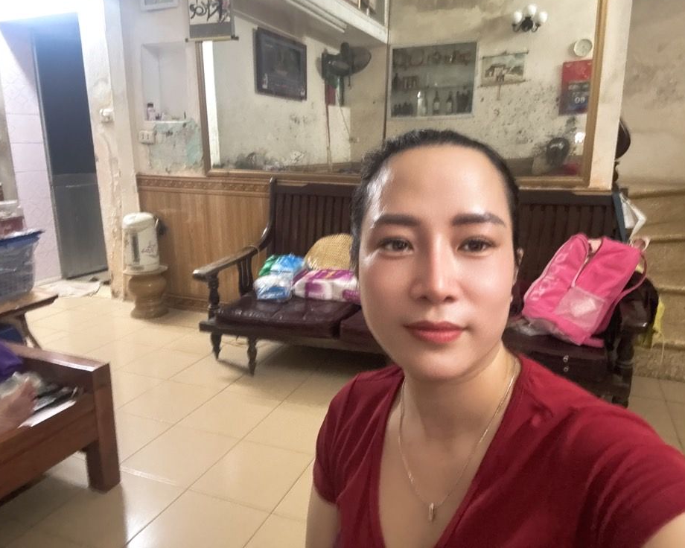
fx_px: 507
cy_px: 264
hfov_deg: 68.0
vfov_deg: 56.8
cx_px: 361
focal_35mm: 25
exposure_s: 1/28
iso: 640
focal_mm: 2.69
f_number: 1.9
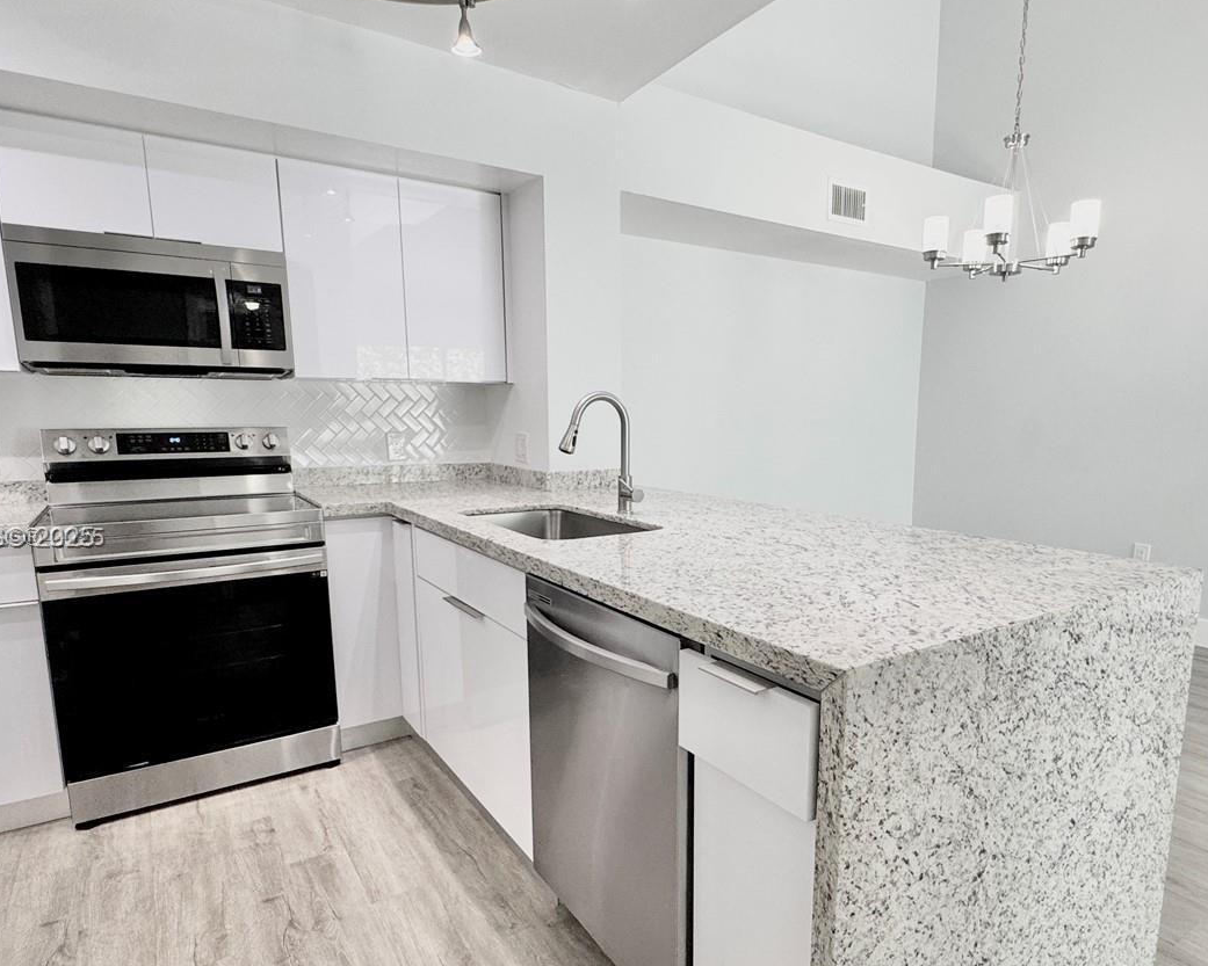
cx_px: 661
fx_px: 751
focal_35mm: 21
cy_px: 539
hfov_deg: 77.4
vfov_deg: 65.3
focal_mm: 2.22
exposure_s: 1/120
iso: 125
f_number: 2.2
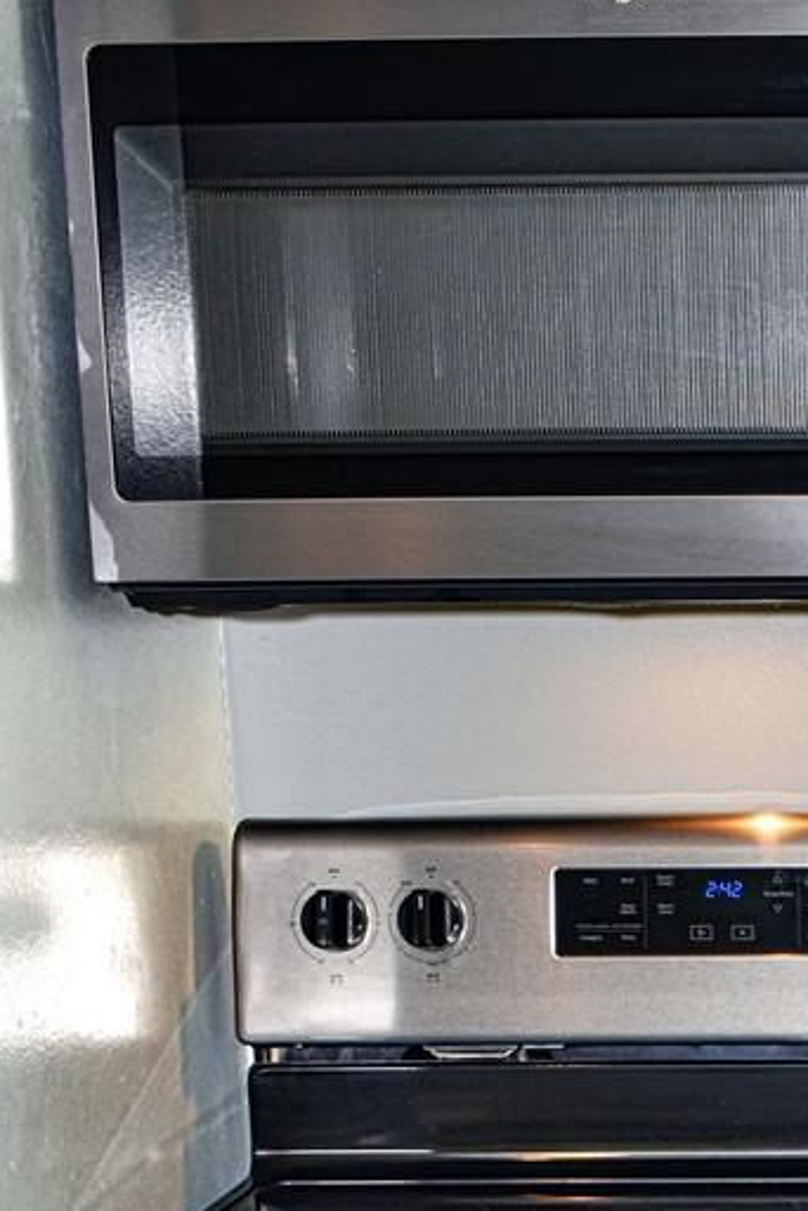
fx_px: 3400
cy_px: 1350
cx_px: 1330
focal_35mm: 101
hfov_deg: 12.6
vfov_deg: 19.3
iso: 100
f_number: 3.5
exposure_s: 1/60
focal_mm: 18
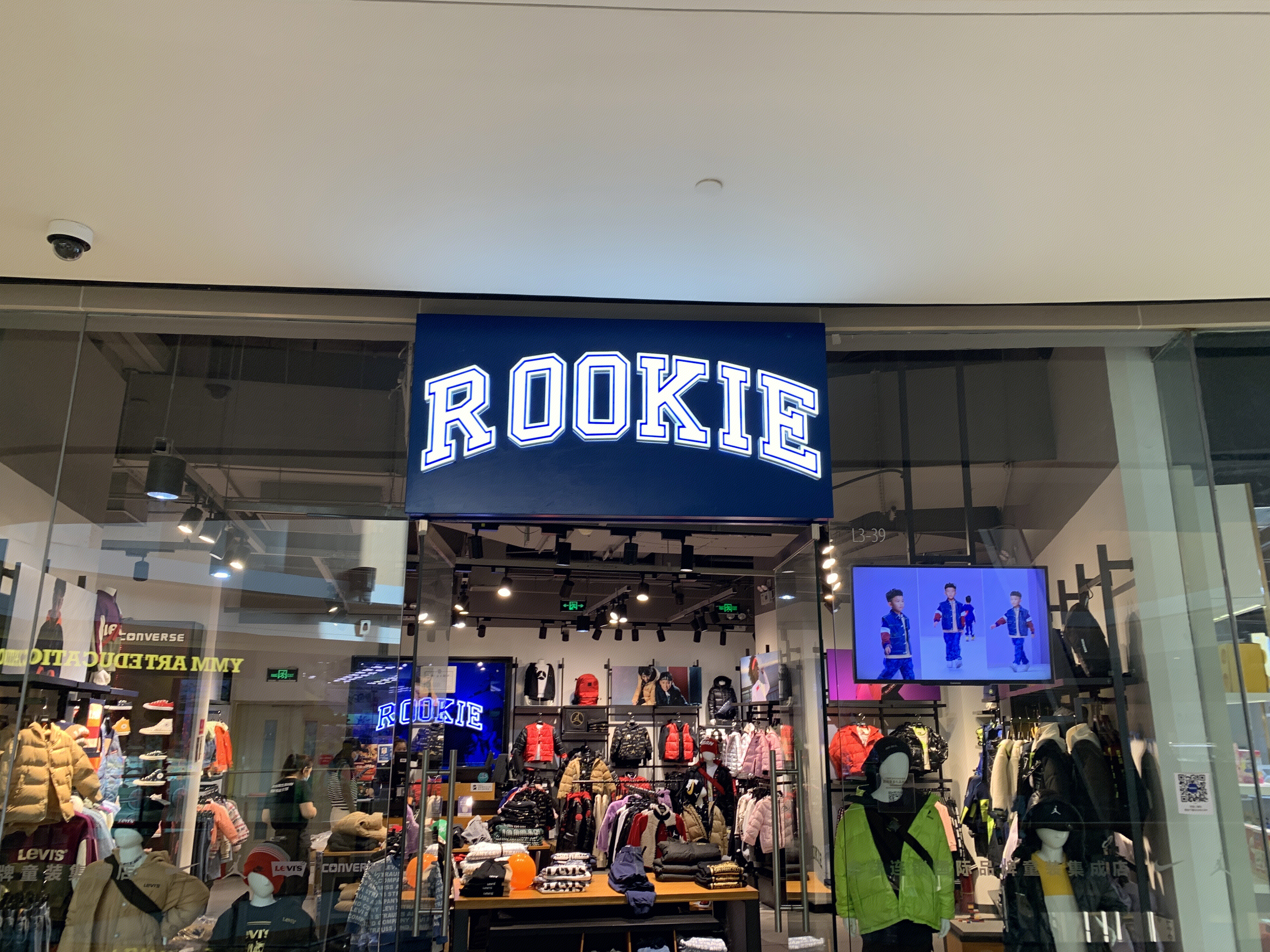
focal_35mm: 26
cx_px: 635
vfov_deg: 53.1
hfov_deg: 67.3
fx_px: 954
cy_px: 476
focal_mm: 4.25
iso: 100
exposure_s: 1/100
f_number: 1.8
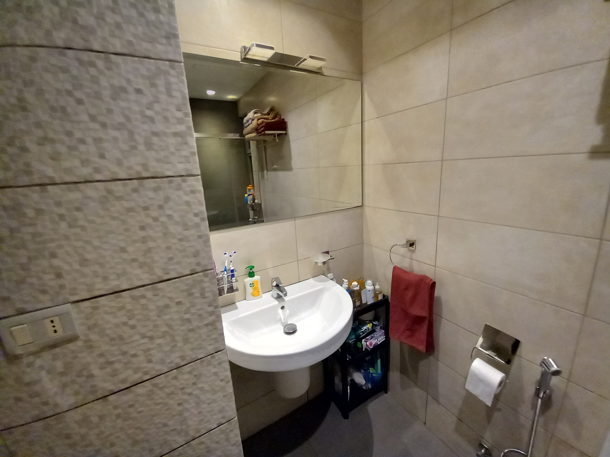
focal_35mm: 13
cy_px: 228
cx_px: 305
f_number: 2.2
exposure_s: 1/33
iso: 200
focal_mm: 1.13
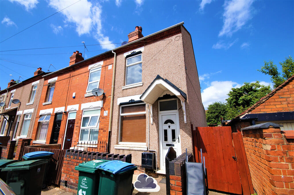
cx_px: 147
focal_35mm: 15
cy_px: 98
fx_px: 122
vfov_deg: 77.2
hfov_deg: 100.5
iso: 100
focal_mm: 10
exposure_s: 1/200
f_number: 13
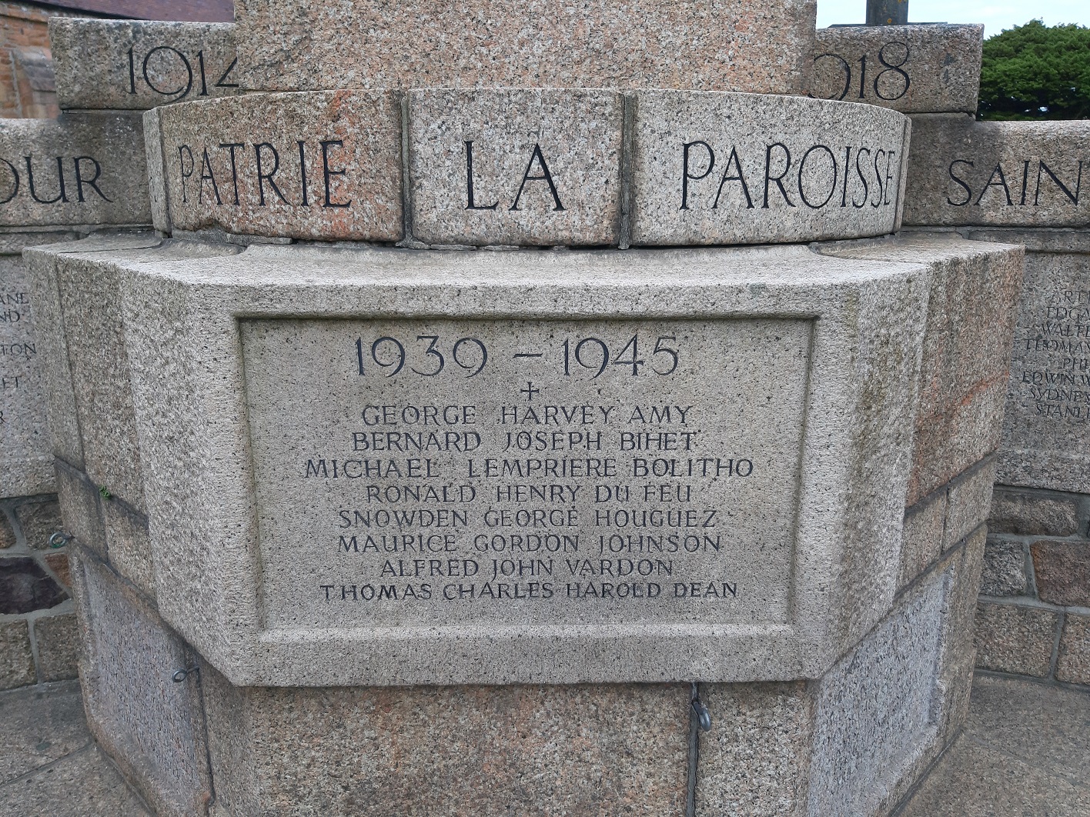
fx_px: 850
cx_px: 545
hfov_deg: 65.3
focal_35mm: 27
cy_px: 408
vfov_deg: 51.4
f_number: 1.7
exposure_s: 1/459
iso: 40
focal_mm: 3.93
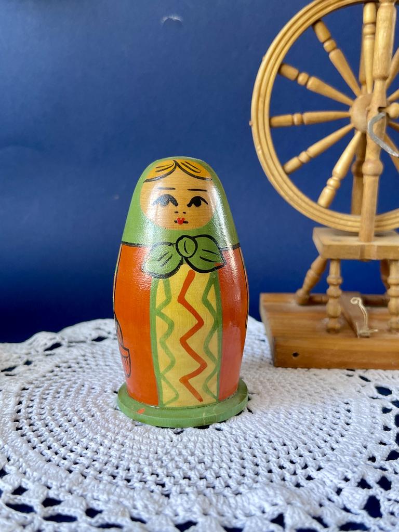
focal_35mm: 25
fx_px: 384
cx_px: 200
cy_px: 266
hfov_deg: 54.9
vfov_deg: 69.4
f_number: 1.6
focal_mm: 5.1
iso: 125
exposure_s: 1/121
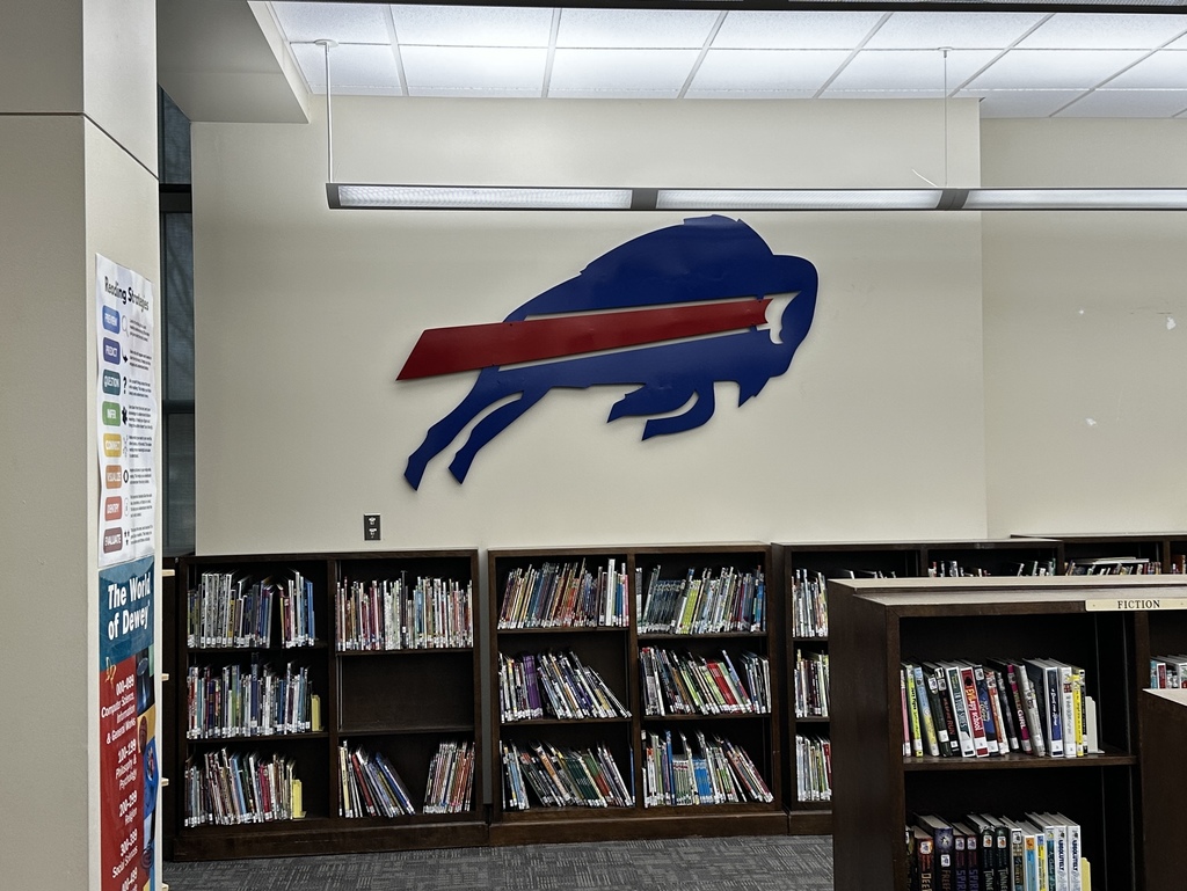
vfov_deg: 56.9
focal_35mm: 24
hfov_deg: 71.6
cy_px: 446
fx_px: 823
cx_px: 594
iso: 64
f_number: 1.78
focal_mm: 6.86
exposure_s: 1/218
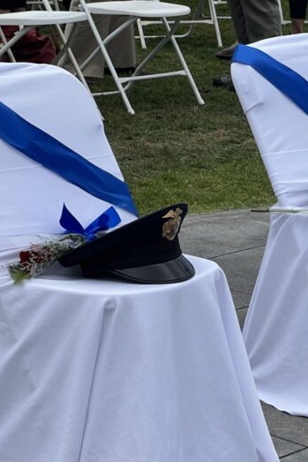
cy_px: 289
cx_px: 361
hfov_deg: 9.2
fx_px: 1885
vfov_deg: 13.9
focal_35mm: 147
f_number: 2.8
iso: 32
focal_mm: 9
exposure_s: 1/758
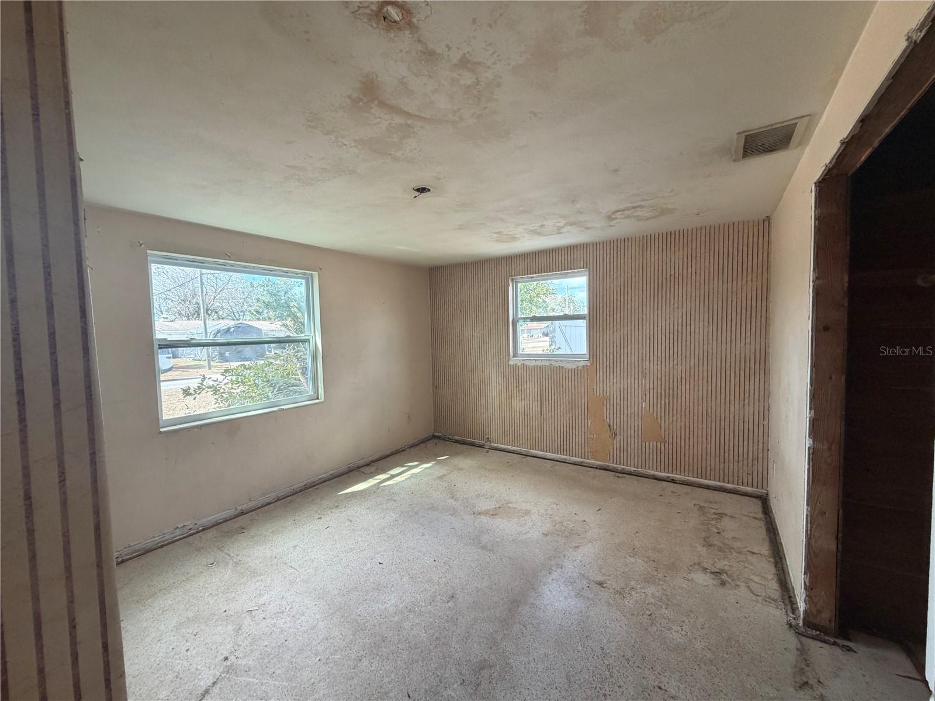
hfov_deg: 102.1
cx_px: 468
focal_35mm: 14
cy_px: 350
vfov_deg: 85.7
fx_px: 378
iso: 200
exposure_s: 1/121
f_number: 2.2
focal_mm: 2.22
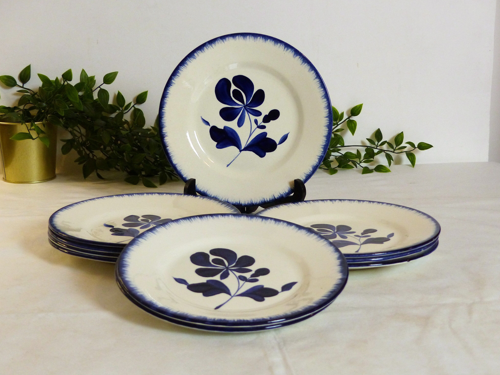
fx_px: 852
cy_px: 189
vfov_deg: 24.8
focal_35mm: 59
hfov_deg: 32.7
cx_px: 251
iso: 400
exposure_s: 1/60
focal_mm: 9.9
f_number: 2.8
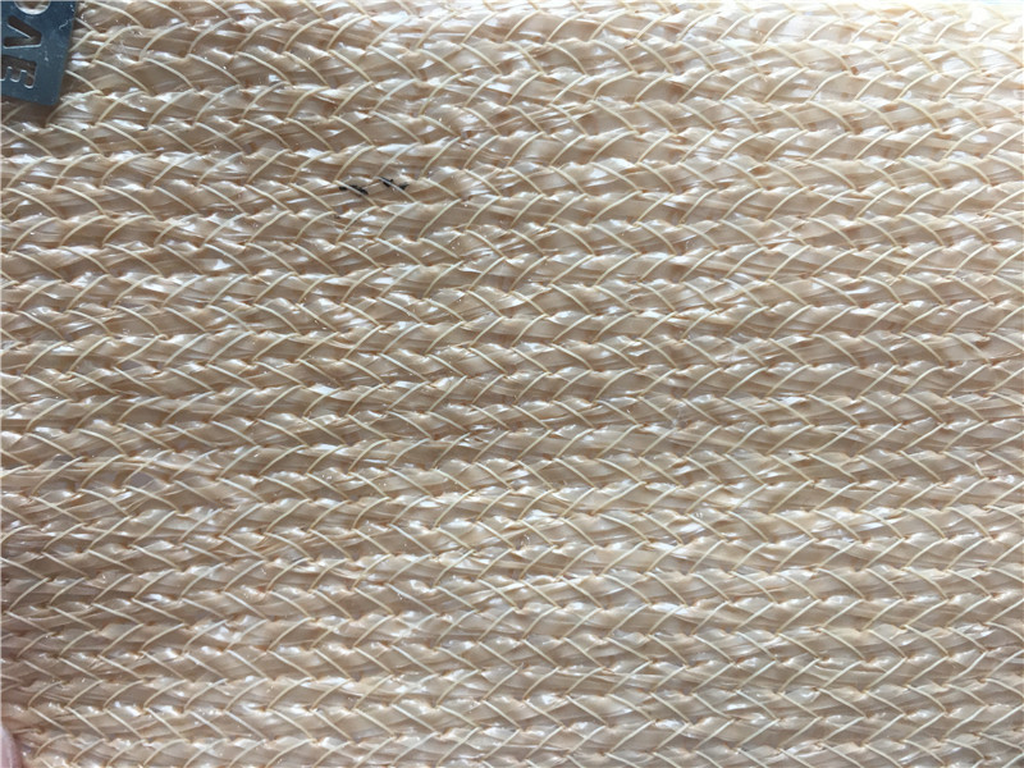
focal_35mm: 29
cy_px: 384
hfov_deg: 61.7
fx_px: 858
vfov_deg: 48.2
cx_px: 512
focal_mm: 4.15
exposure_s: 1/17
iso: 32
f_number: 2.2
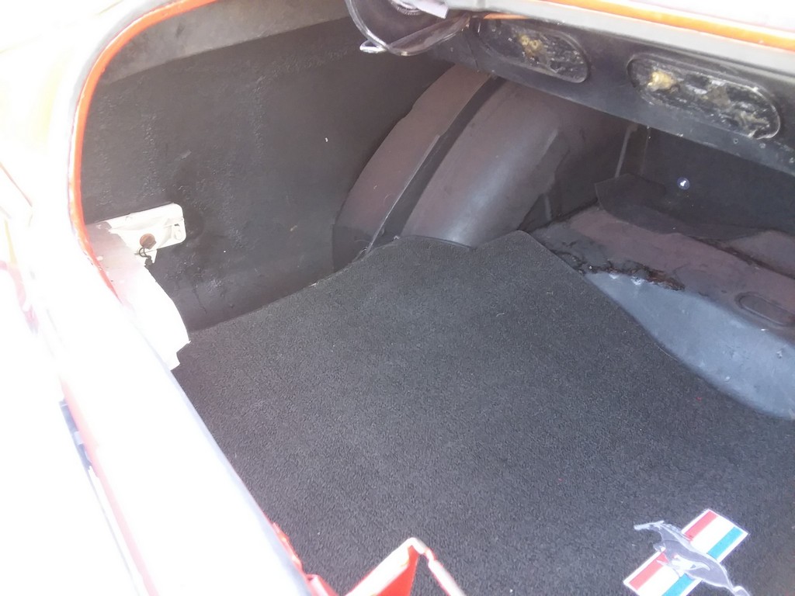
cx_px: 398
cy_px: 298
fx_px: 620
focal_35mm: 27
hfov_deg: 65.3
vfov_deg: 51.4
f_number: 1.9
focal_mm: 2.91
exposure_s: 1/30
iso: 160
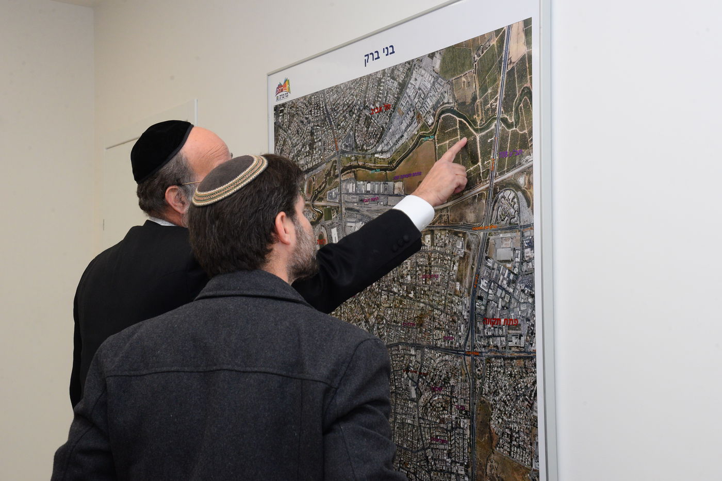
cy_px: 240
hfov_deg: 39.6
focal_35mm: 50
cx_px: 361
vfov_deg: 27.0
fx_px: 1003
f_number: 9
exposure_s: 1/125
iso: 2500
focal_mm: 50
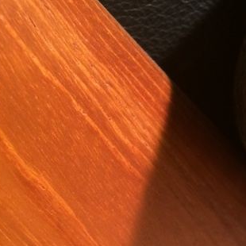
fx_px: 619
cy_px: 230
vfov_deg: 21.9
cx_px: 345
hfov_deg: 20.0
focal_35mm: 77
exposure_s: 1/30
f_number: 2.2
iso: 80
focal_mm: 4.12
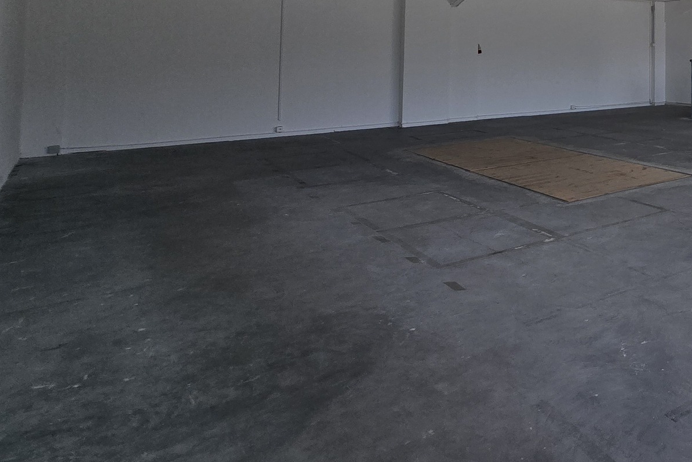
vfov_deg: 40.3
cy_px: 18
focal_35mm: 29
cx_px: 700
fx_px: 557
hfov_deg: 50.6
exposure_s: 1/560
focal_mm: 2.2
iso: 50
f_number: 2.2
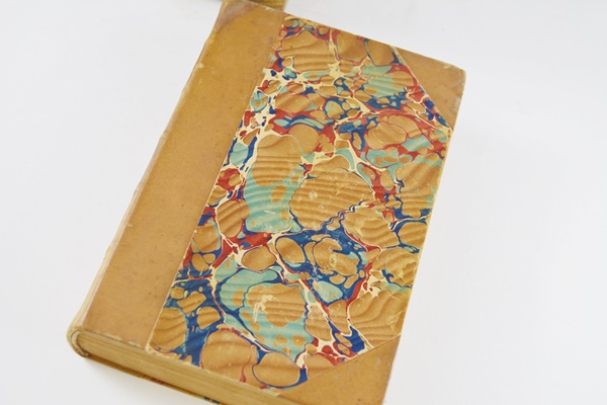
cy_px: 202
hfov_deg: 38.9
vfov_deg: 26.5
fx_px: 860
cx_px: 304
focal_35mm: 51
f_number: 5.6
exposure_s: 1/125
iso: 220
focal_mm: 34
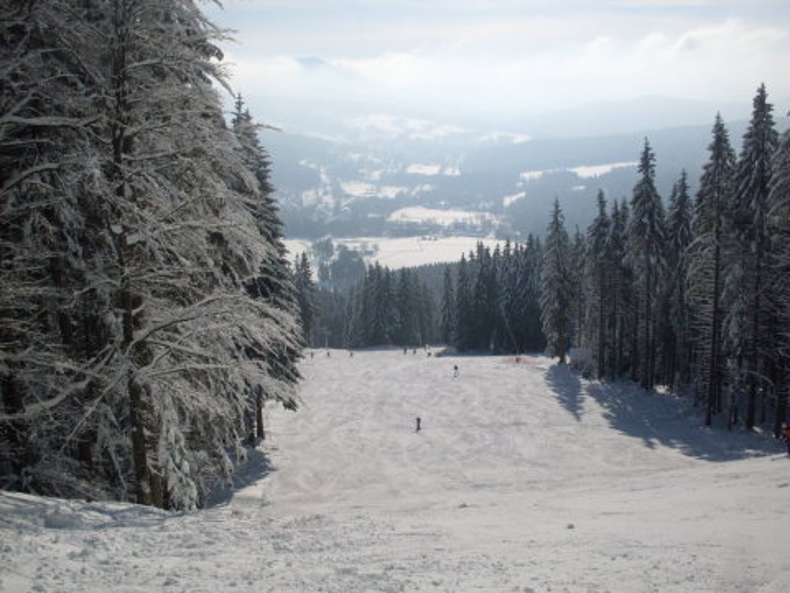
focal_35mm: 38
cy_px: 296
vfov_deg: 37.7
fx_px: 867
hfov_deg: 49.0
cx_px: 395
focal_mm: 6.3
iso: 80
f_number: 8.4
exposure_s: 1/750
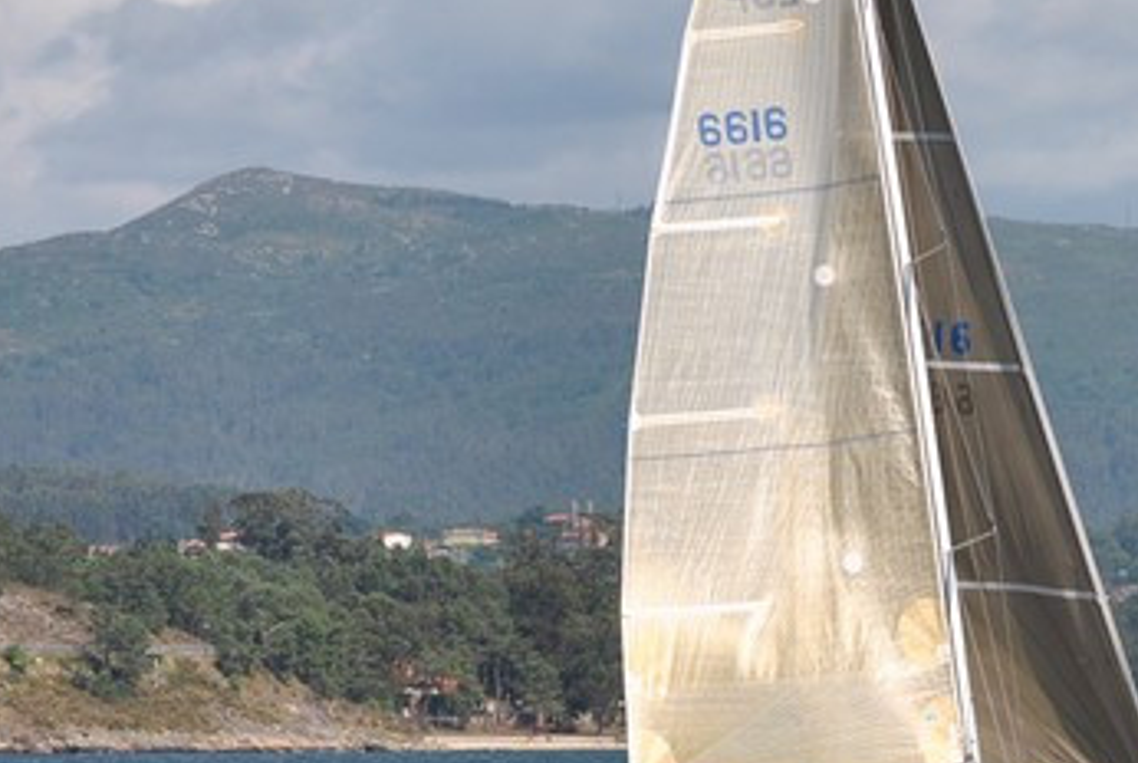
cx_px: 1062
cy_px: 526
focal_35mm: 319
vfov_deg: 4.3
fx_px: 10101
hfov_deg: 6.4
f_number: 6.3
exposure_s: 1/640
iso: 100
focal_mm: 92
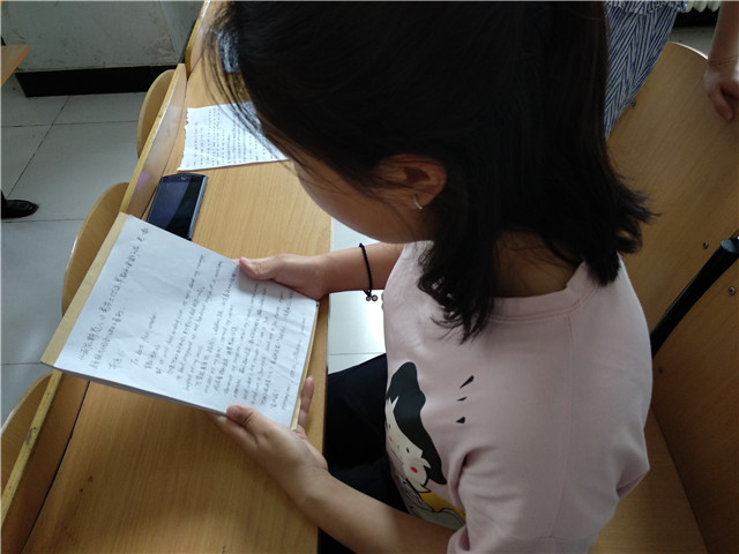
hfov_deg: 67.3
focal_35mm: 26
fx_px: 555
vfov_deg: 53.1
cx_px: 370
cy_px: 277
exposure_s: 1/50
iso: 250
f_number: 2.2
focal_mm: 3.81
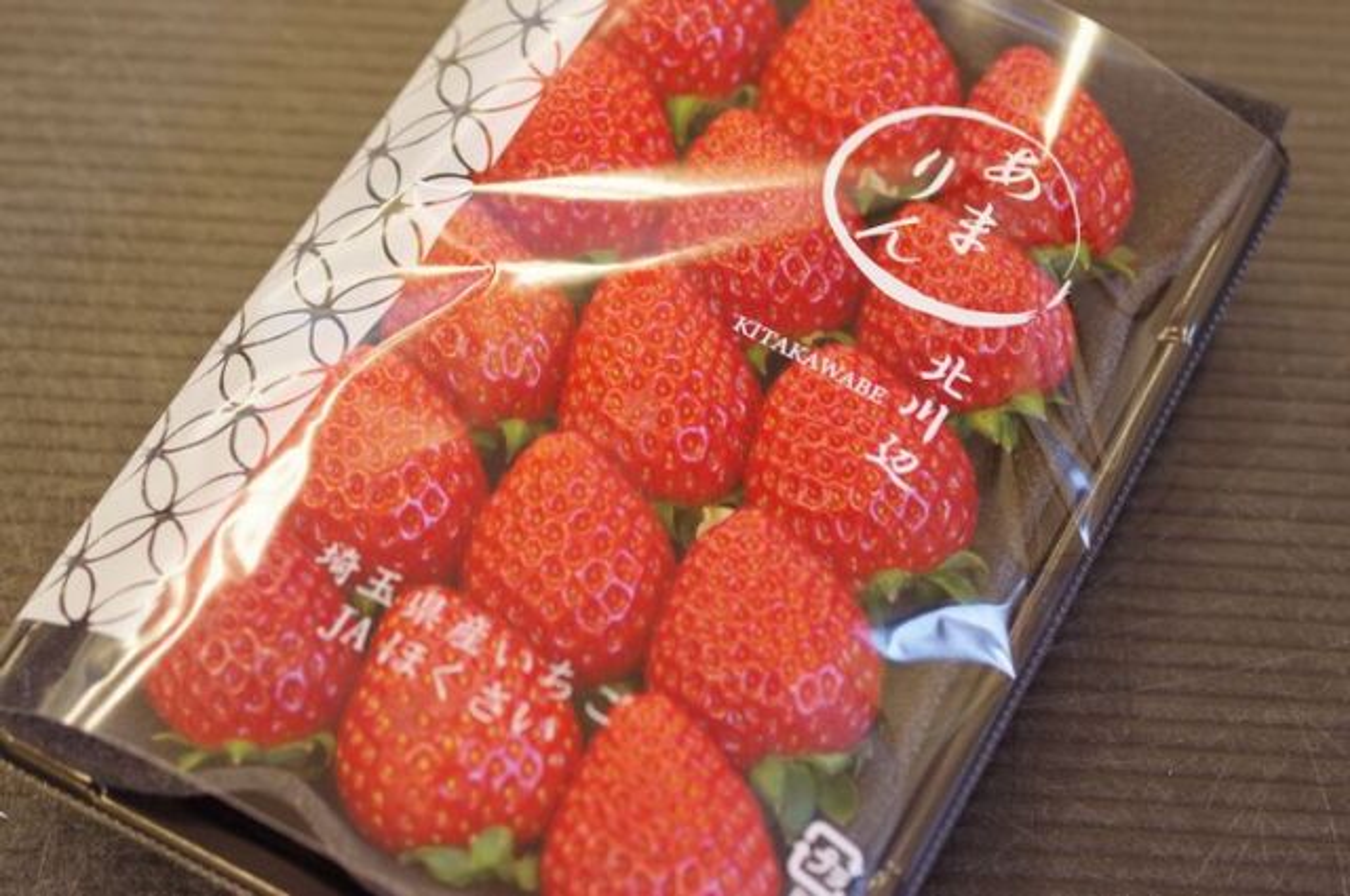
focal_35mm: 75
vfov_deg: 18.1
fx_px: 2809
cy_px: 448
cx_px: 675
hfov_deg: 27.0
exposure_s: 1/100
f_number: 4
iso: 1600
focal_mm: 50
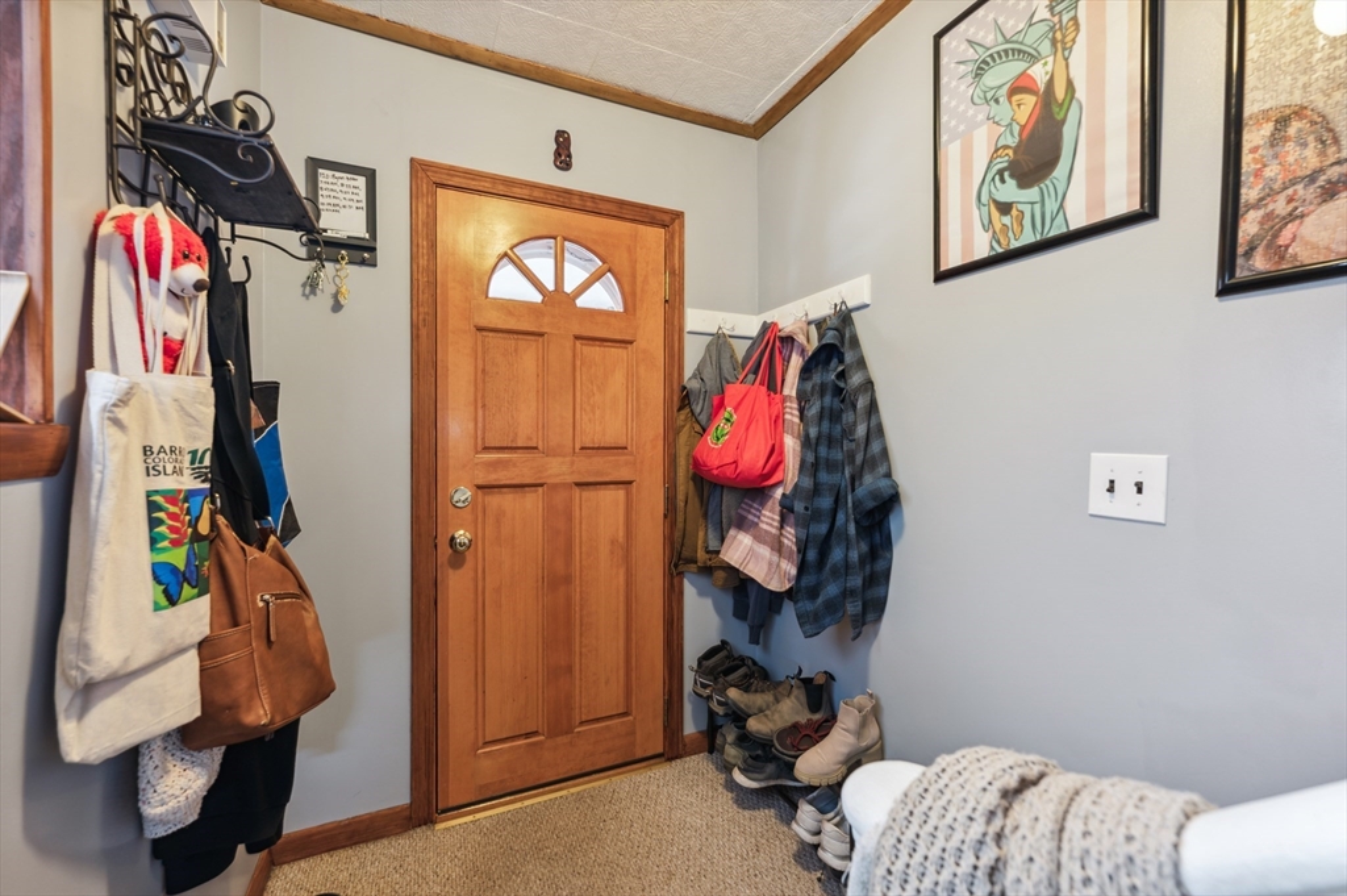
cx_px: 674
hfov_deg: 104.3
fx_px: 523
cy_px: 448
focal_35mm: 14
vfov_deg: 81.1
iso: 100
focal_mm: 14
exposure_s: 2.5
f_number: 8
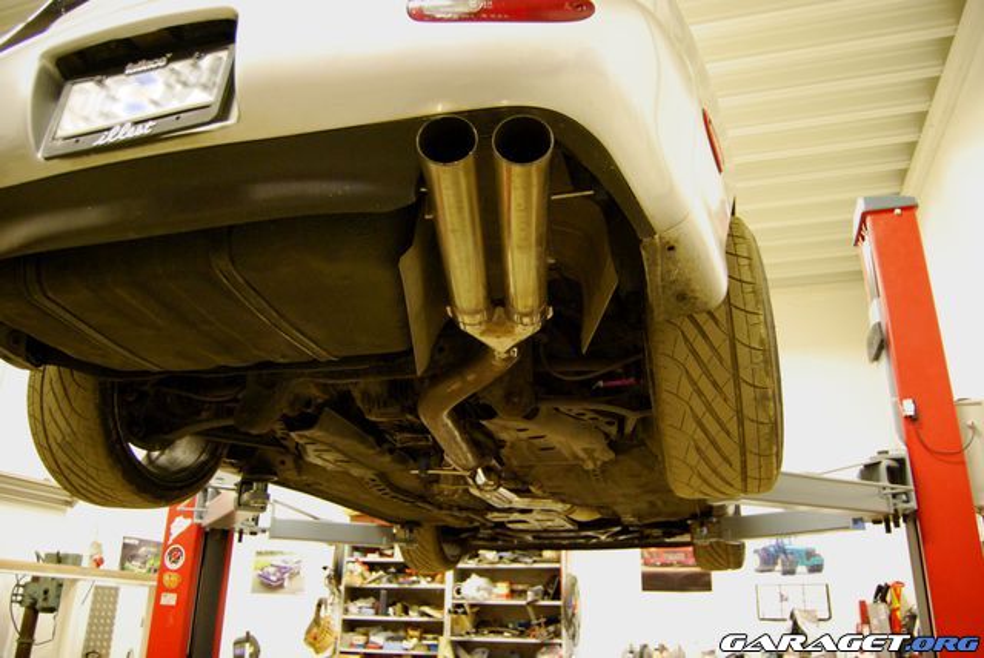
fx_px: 739
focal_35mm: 27
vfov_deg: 48.0
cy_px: 329
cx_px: 492
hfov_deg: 67.3
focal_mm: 18
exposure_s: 1/10
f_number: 3.5
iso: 1600
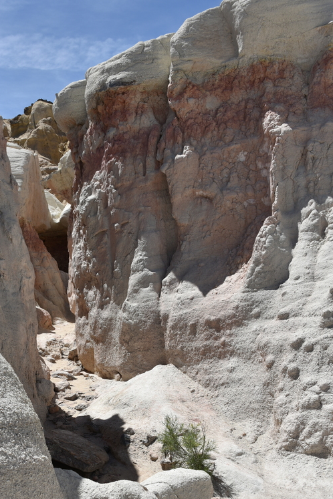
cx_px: 65
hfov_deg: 27.5
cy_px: 353
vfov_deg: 40.3
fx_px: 666
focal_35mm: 48
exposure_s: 1/320
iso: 100
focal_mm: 28
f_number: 9
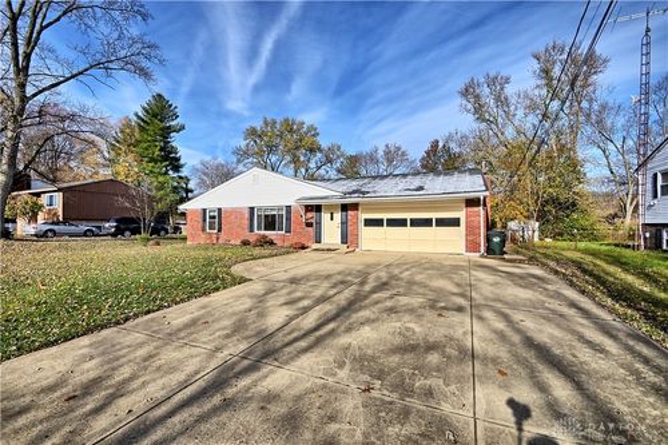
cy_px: 222
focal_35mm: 15
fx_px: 278
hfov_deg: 100.4
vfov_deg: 77.3
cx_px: 334
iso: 100
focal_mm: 10
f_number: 8
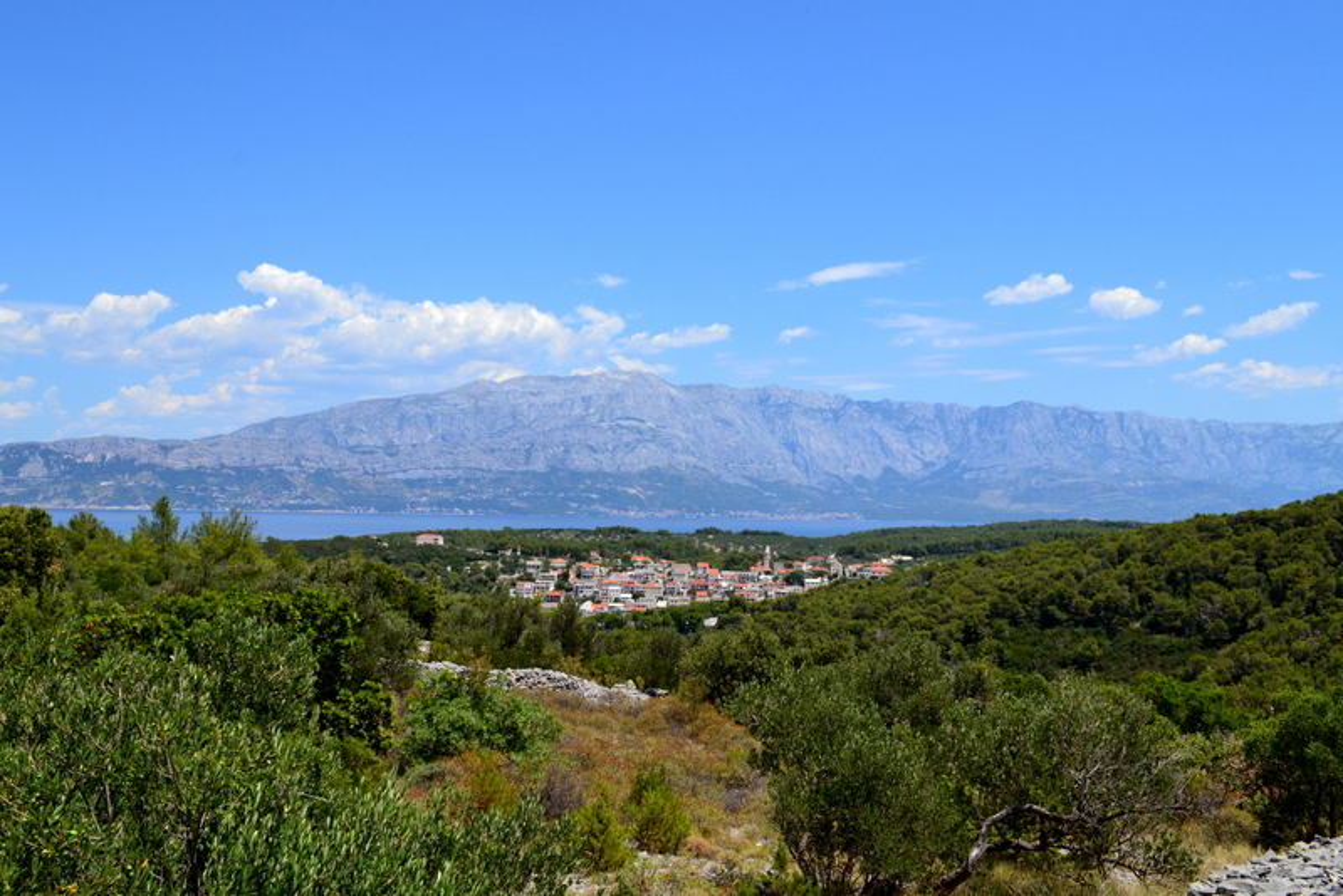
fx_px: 1120
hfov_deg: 61.9
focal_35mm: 30
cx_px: 672
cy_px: 448
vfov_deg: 43.6
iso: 400
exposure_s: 1/500
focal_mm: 20
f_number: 11
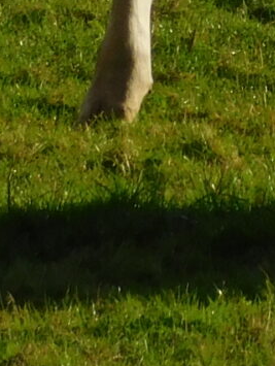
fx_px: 20259
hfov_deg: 0.8
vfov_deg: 1.0
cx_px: 311
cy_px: -498
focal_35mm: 1916
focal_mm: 47.2
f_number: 5.7
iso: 125
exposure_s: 1/500
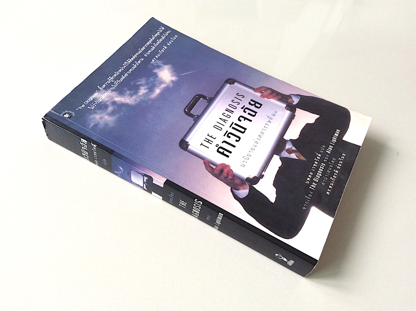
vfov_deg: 44.1
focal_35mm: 32
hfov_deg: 56.9
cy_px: 156
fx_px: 384
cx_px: 208
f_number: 2.4
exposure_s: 1/100
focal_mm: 3.3
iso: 64
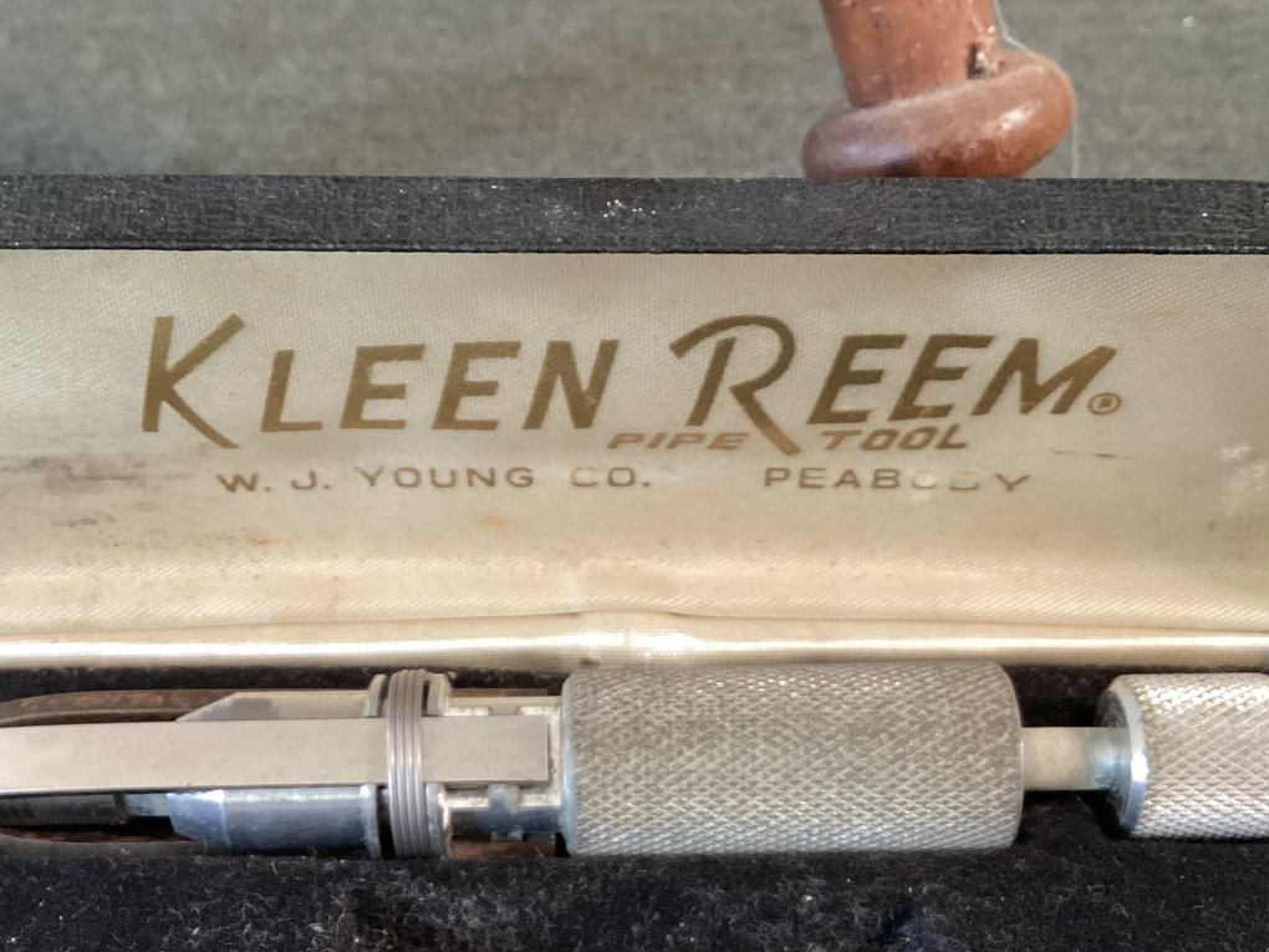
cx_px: 643
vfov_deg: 31.3
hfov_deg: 41.2
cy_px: 635
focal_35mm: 46
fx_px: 1686
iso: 200
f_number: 2.4
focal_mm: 3.3
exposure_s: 1/60
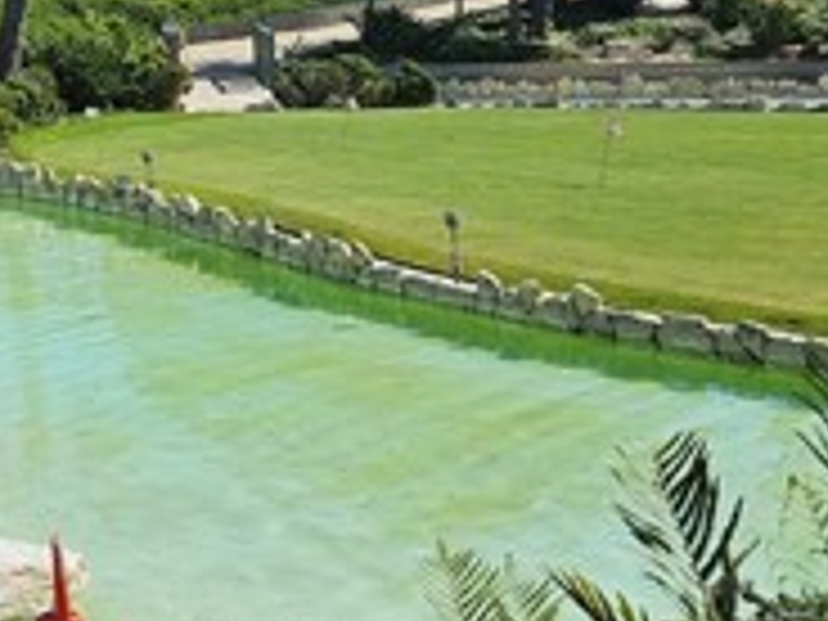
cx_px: -86
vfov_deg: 18.2
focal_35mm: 80
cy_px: 76
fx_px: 1914
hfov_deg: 23.0
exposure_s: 1/3291
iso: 25
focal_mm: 5.4
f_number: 1.8
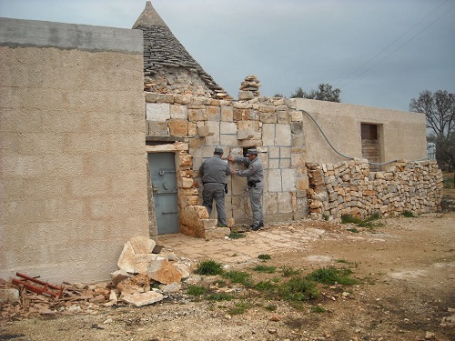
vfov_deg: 40.7
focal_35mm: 35
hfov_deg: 52.6
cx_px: 228
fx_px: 460
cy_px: 170
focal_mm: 5.7
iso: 64
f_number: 2.8
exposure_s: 1/109
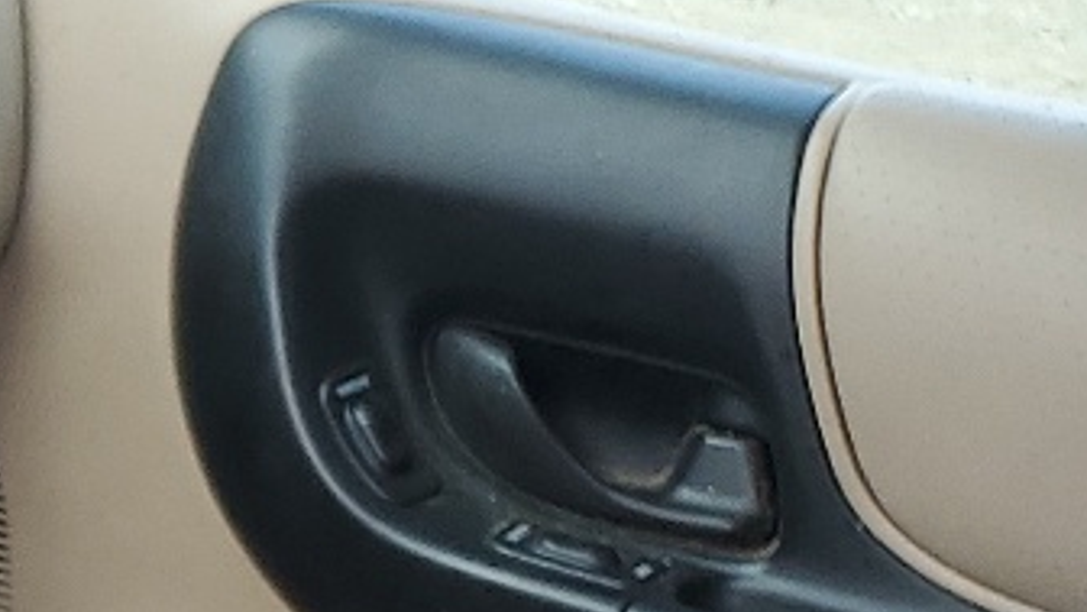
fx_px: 3891
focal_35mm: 135
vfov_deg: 8.5
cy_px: 1247
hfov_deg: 12.6
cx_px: -1491
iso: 50
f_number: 1.5
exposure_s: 1/175
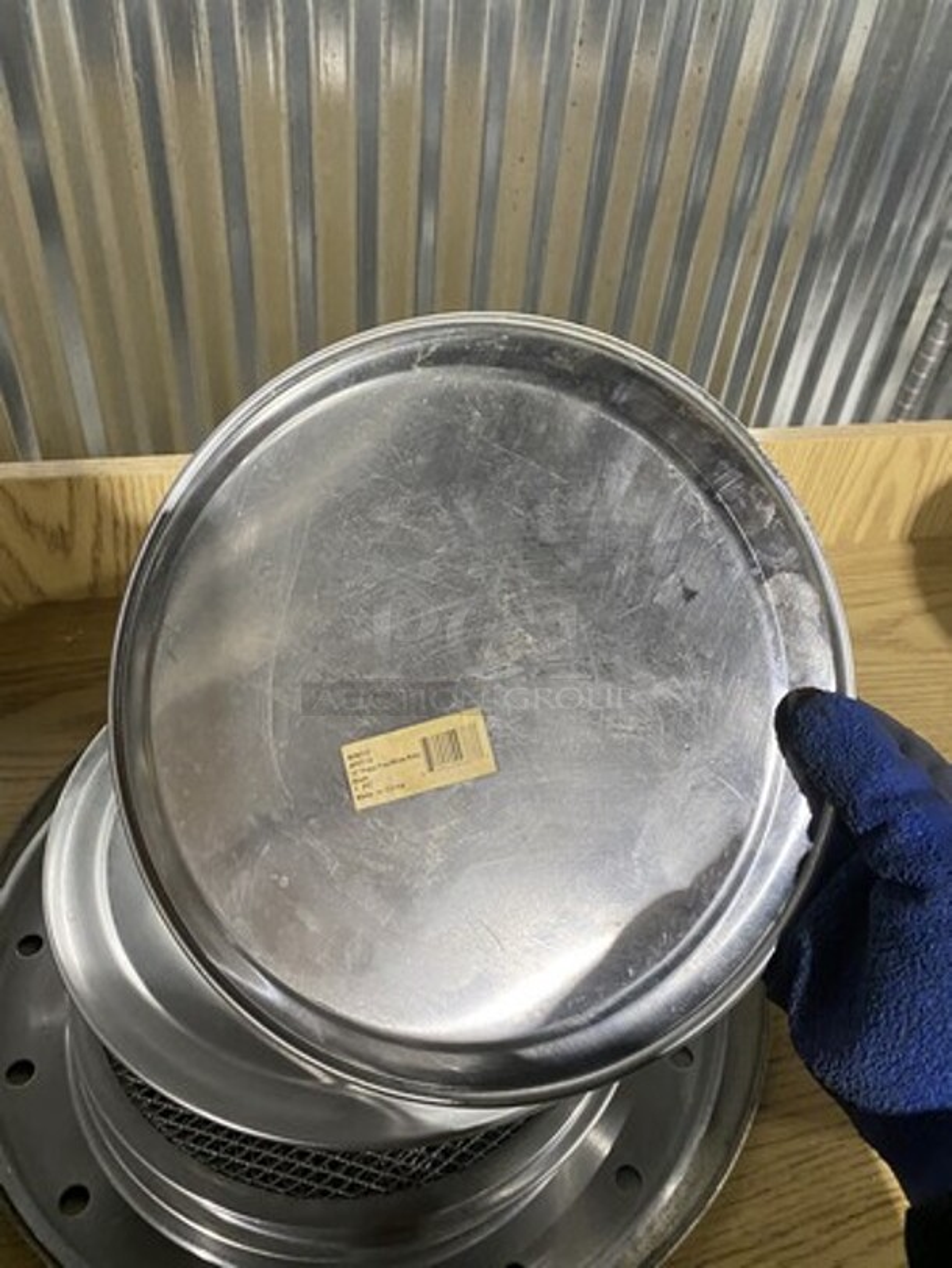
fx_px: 953
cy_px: 634
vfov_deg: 67.3
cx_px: 476
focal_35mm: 26
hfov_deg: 53.1
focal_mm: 4.25
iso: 400
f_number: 1.8
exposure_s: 1/60
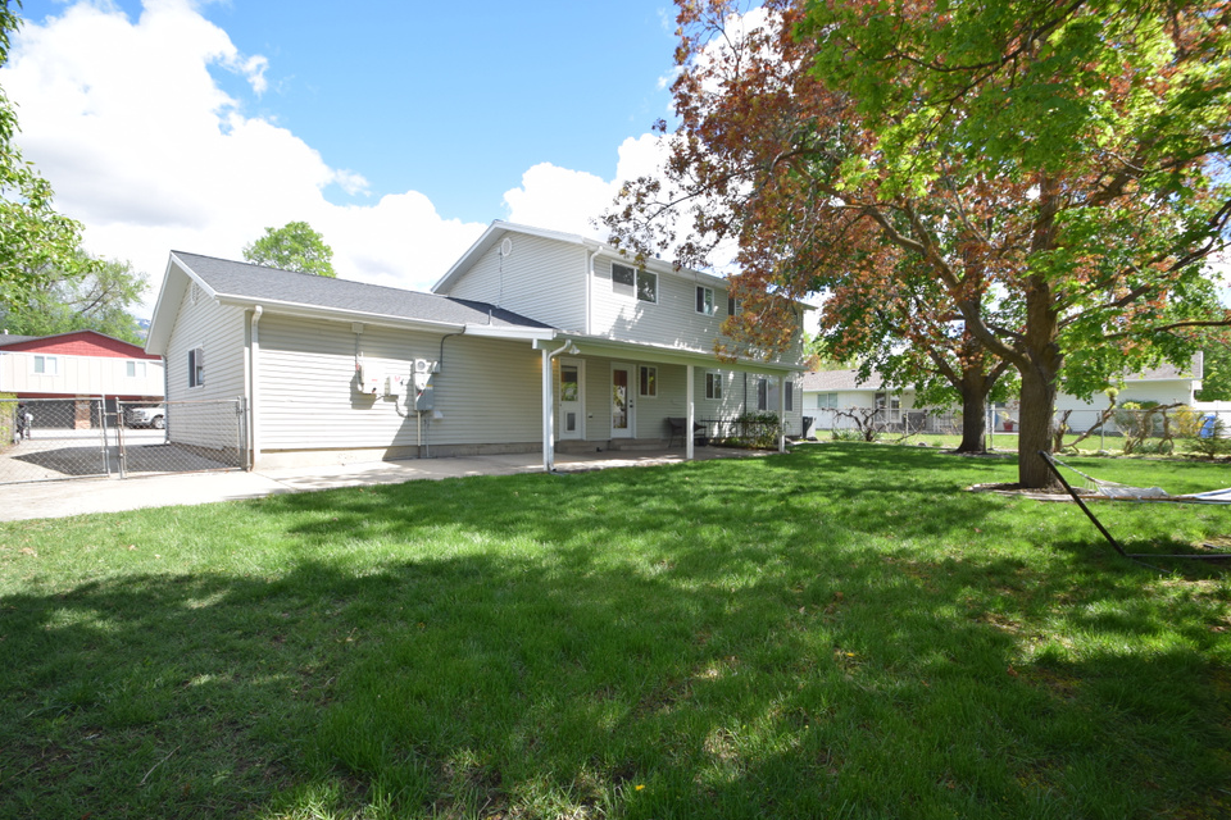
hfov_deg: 96.6
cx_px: 654
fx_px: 547
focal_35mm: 16
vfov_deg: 73.7
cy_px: 422
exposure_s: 1/250
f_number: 8
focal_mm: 10
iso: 280
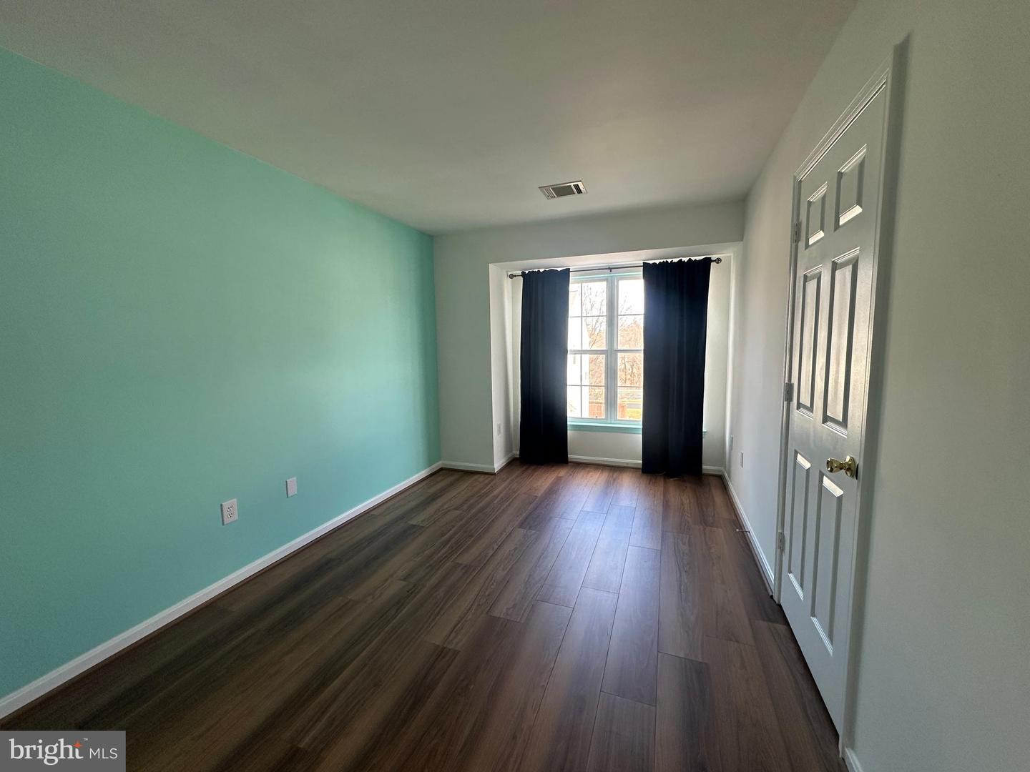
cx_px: 515
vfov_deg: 85.7
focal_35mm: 14
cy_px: 386
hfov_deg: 102.1
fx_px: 417
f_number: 2.2
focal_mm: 2.22
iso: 125
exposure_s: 1/120
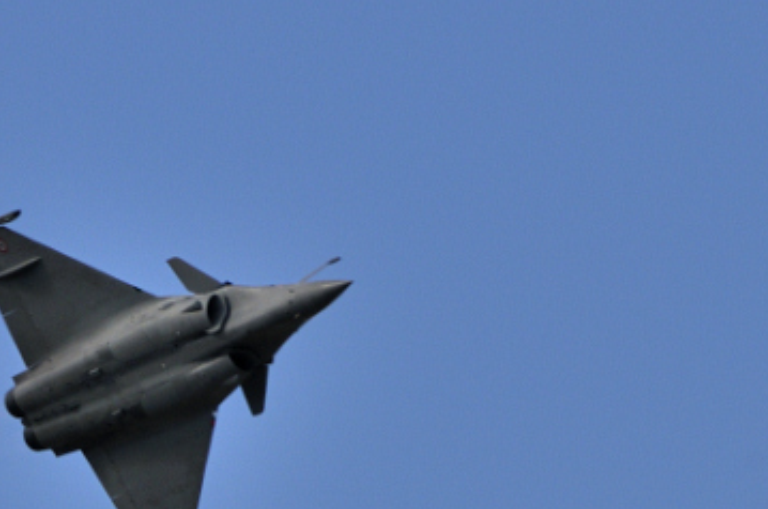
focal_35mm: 1254
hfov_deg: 1.6
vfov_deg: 1.1
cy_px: 107
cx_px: 439
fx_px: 26704
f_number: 13
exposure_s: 1/640
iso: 200
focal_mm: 300
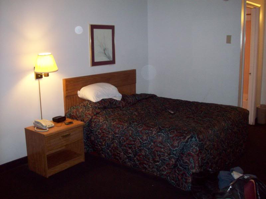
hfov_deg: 50.1
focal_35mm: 37
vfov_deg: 38.7
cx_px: 133
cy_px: 100
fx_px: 284
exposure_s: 1/45
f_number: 2.8
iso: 160
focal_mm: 6.2
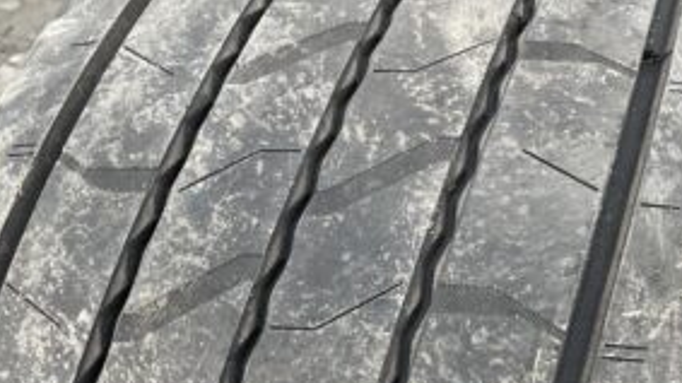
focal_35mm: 43
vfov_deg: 27.7
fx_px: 777
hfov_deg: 47.4
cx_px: 349
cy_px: 192
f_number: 1.6
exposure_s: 1/101
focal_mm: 4.2
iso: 125
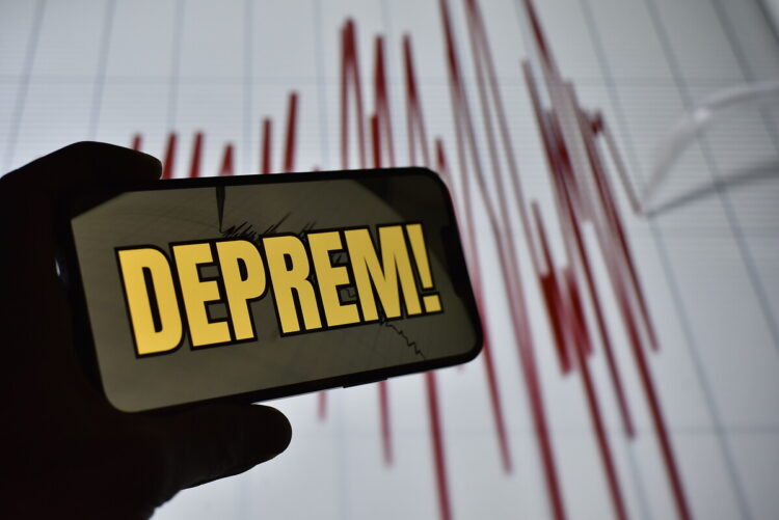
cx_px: 390
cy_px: 260
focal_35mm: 50
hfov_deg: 39.6
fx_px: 1083
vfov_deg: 27.0
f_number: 4.5
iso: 800
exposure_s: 1/160
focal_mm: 50
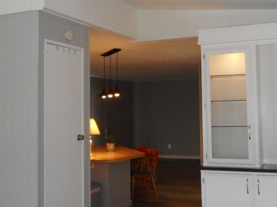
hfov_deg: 40.1
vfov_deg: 30.8
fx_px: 376
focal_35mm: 47
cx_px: 179
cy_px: 80
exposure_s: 1/25
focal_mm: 4.5
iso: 400
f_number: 3.7
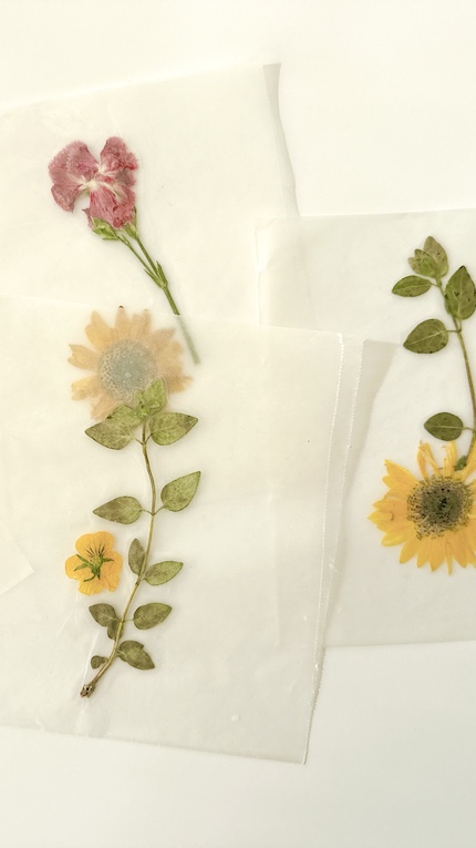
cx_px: 143
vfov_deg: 56.6
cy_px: 425
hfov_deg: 33.3
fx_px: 786
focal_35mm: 35
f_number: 1.78
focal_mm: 6.76
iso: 80
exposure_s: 1/1060
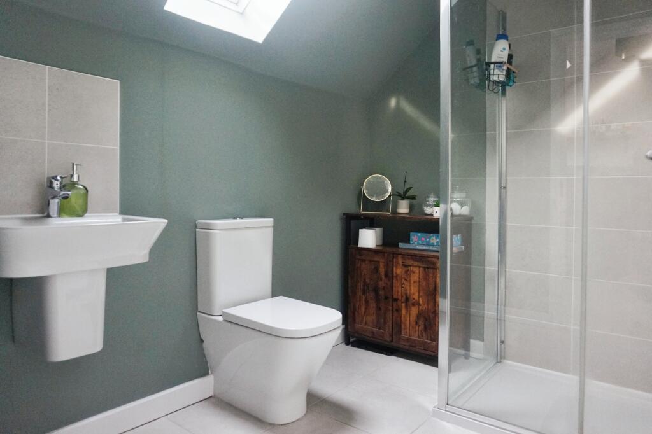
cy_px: 217
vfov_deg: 53.1
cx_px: 326
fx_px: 435
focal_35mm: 24
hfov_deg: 73.8
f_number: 4
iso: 1600
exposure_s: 1/160
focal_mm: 16
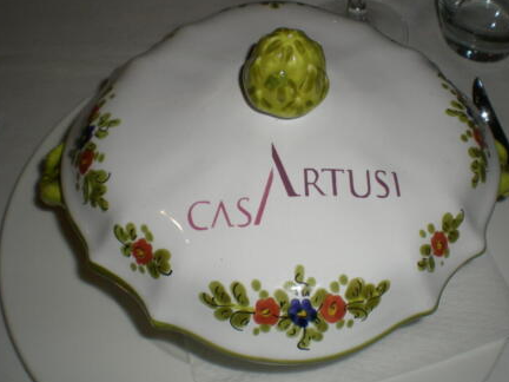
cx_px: 280
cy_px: 187
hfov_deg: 42.9
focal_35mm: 44
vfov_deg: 32.9
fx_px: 647
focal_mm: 6.3
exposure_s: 1/60
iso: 50
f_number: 4.6
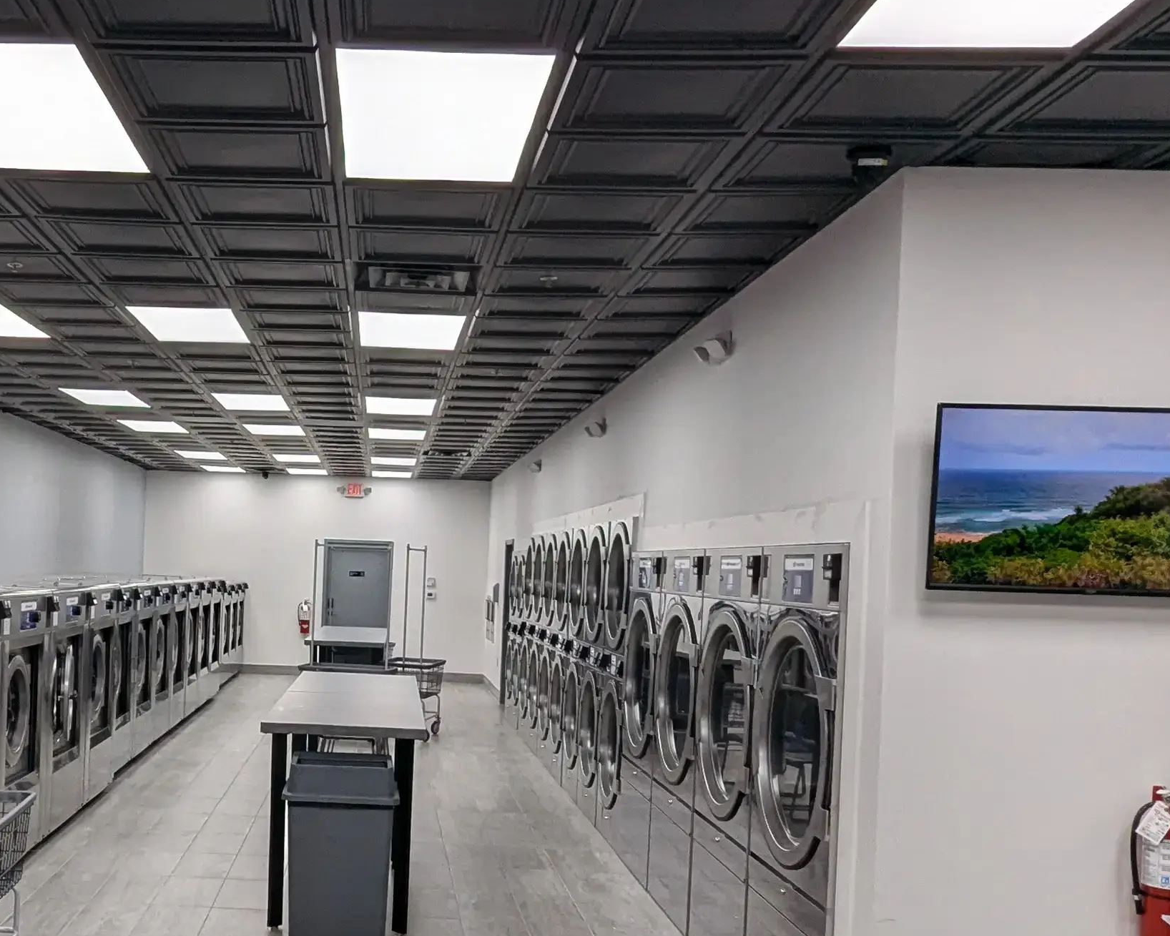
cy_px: 568
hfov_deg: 45.4
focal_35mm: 39
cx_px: 307
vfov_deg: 38.1
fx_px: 1351
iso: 51
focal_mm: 2.35
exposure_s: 1/248
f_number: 2.2
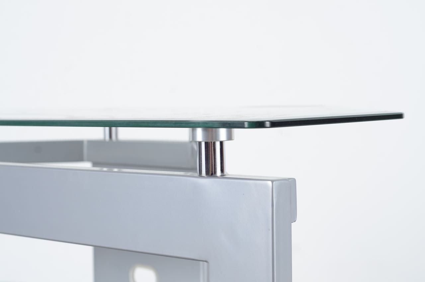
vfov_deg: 18.1
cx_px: 212
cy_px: 141
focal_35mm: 75
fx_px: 884
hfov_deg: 27.0
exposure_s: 1/125
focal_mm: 50
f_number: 5.6
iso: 100
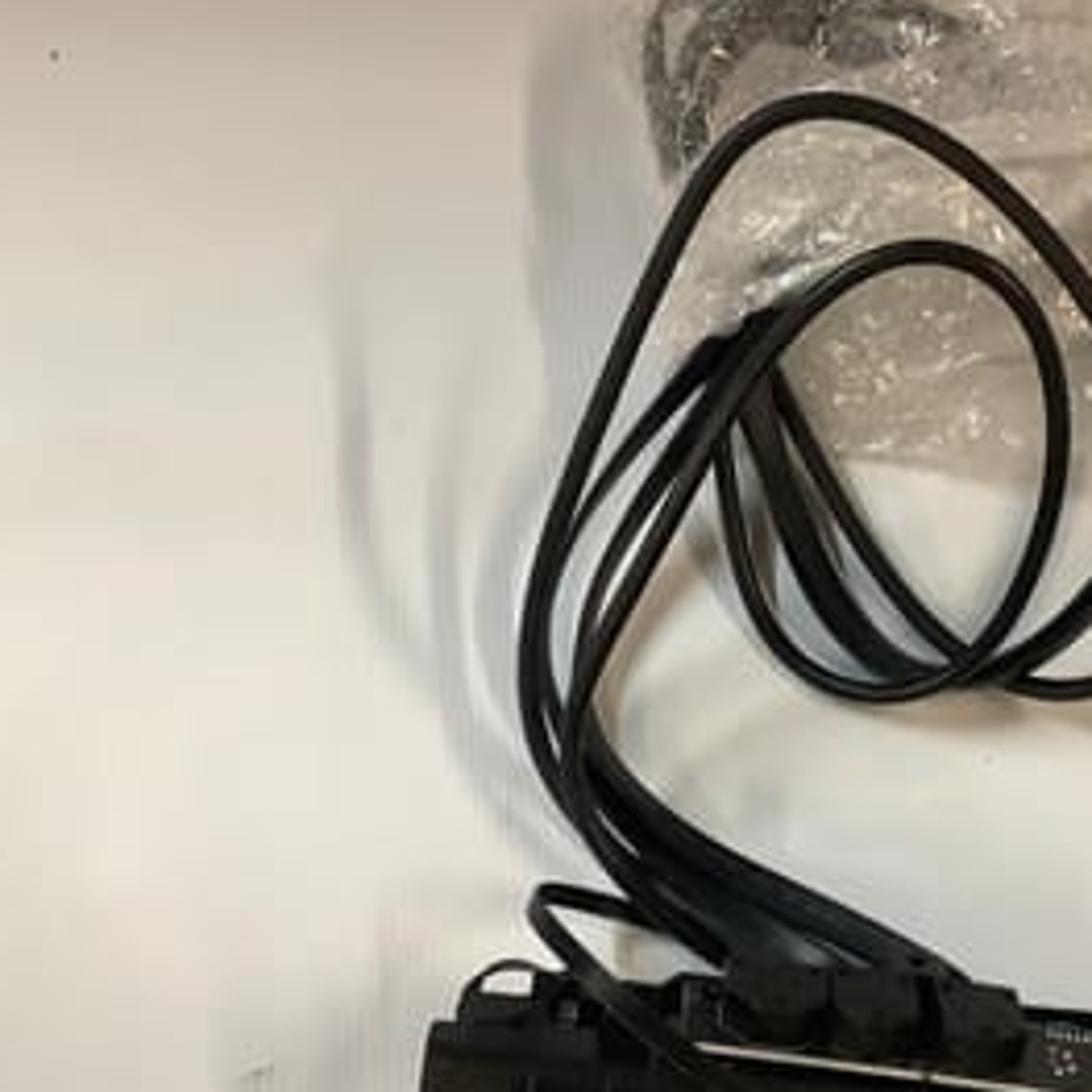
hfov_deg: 32.2
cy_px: 625
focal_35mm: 52
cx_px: 814
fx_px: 1856
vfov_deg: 32.7
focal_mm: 3.3
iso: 200
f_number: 2.4
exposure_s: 1/50
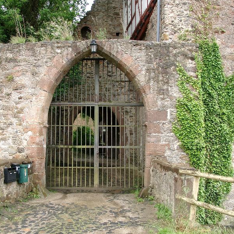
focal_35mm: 44
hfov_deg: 38.1
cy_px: 117
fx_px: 337
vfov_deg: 38.3
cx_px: 87
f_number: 4
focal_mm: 7.69
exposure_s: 1/83.8
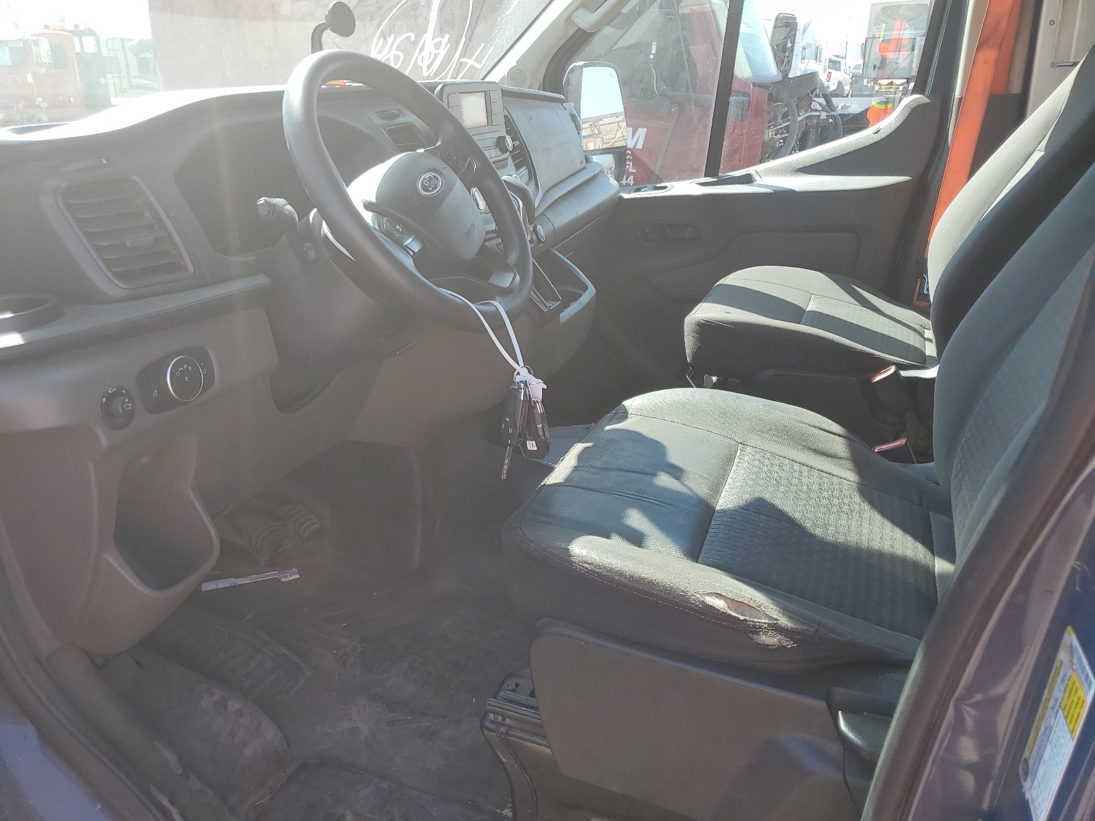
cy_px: 410
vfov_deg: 53.1
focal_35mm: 26
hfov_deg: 67.3
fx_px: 822
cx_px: 548
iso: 50
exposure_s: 1/526
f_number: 1.5
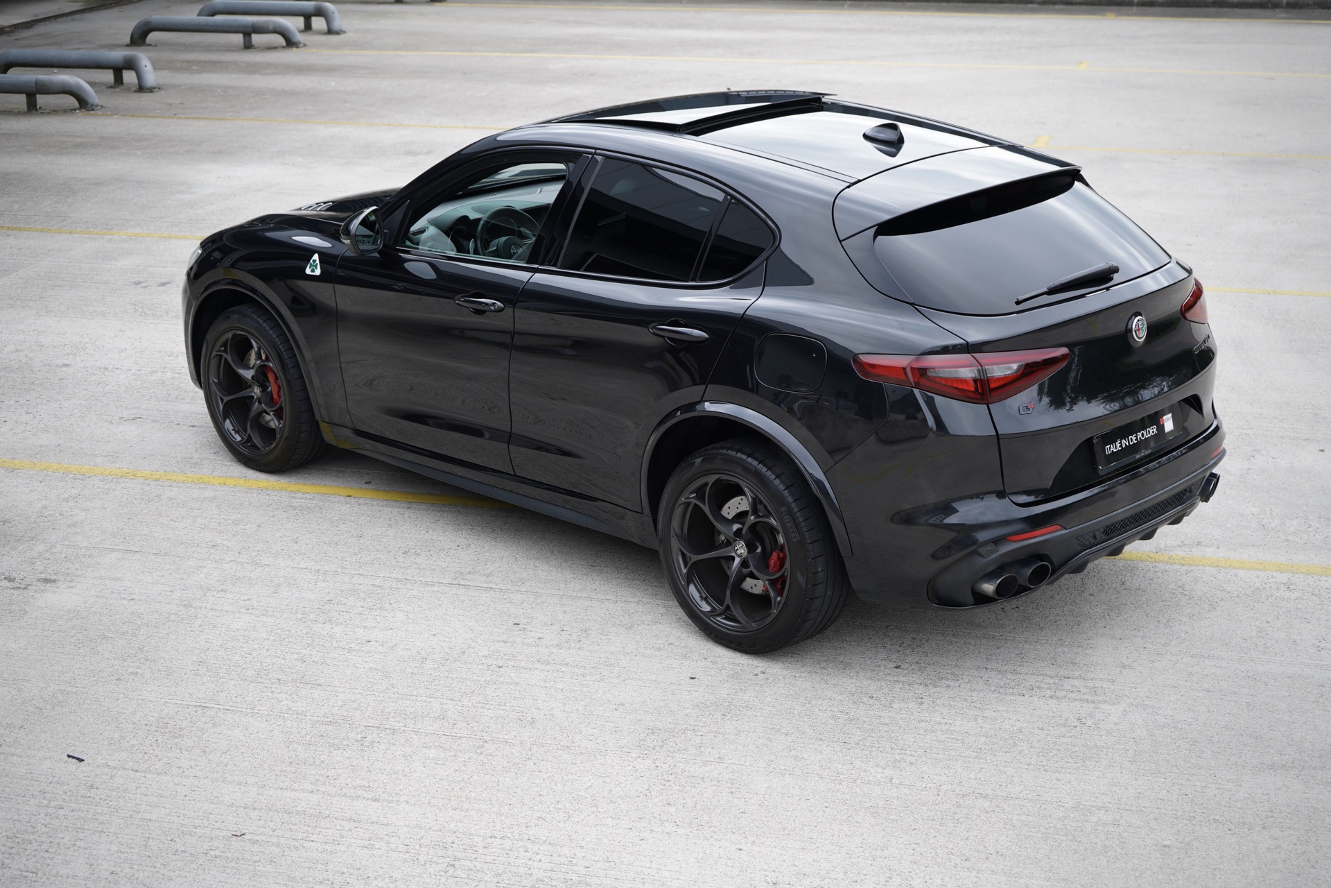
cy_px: 444
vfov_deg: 25.5
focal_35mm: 53
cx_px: 666
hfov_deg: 37.5
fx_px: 1959
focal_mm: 53
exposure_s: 1/160
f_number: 5
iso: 100
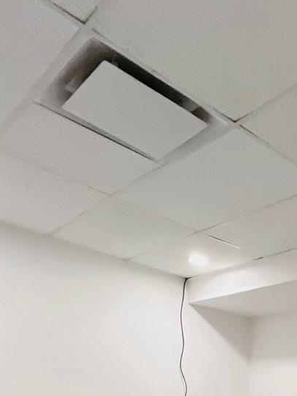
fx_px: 423
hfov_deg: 33.3
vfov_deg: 34.9
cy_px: 515
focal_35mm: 37
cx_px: 334
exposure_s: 1/120
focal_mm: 1.57
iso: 250
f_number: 1.8
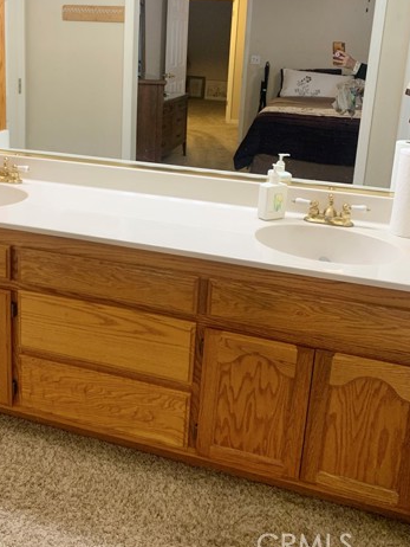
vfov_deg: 50.4
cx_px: 136
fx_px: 568
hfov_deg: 39.2
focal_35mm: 36
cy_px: 182
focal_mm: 4.25
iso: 125
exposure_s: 1/60
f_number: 1.8
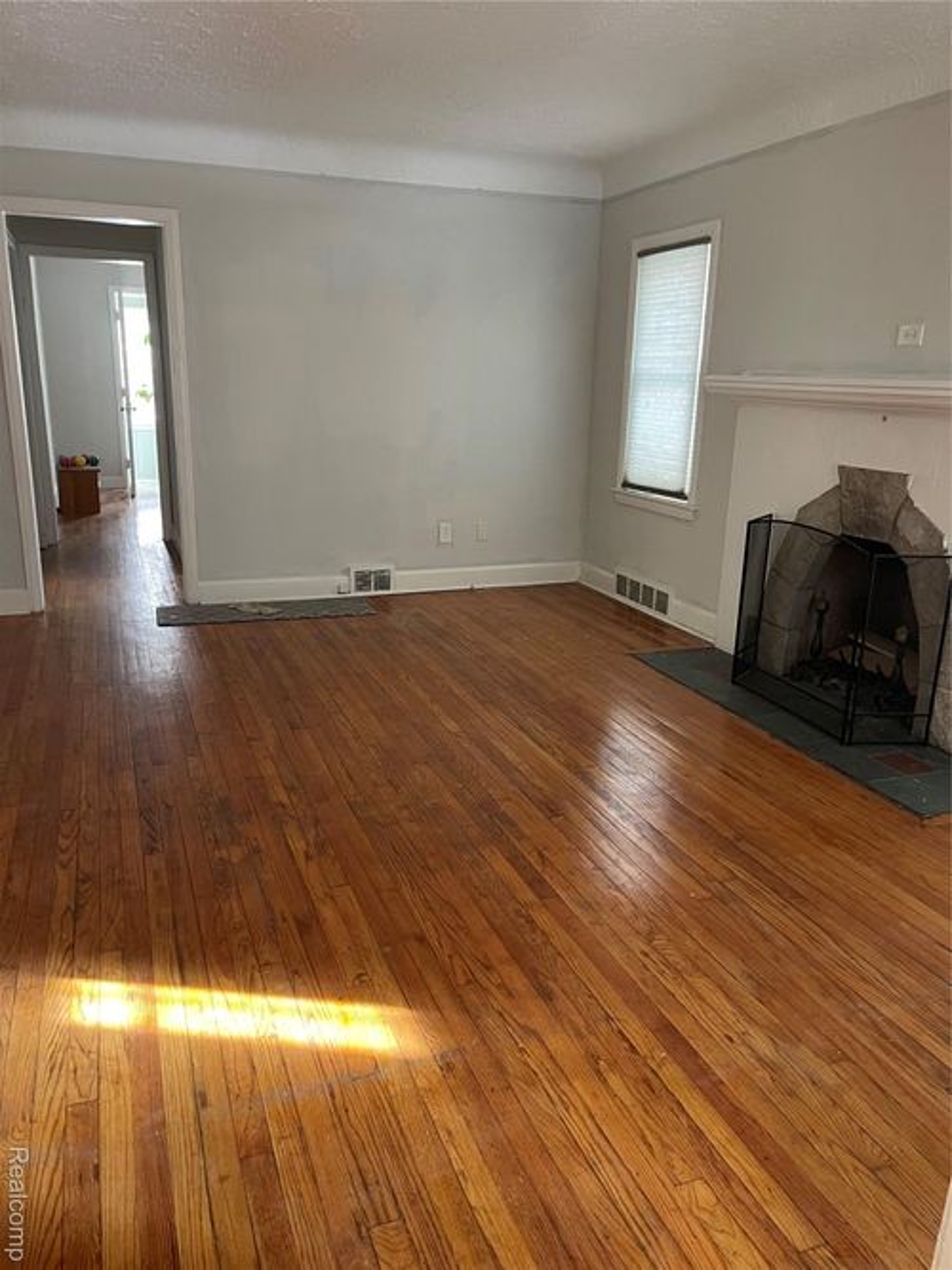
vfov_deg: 69.4
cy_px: 635
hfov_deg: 54.9
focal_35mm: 25
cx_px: 476
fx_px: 917
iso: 400
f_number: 1.6
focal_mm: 5.1
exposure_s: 1/60
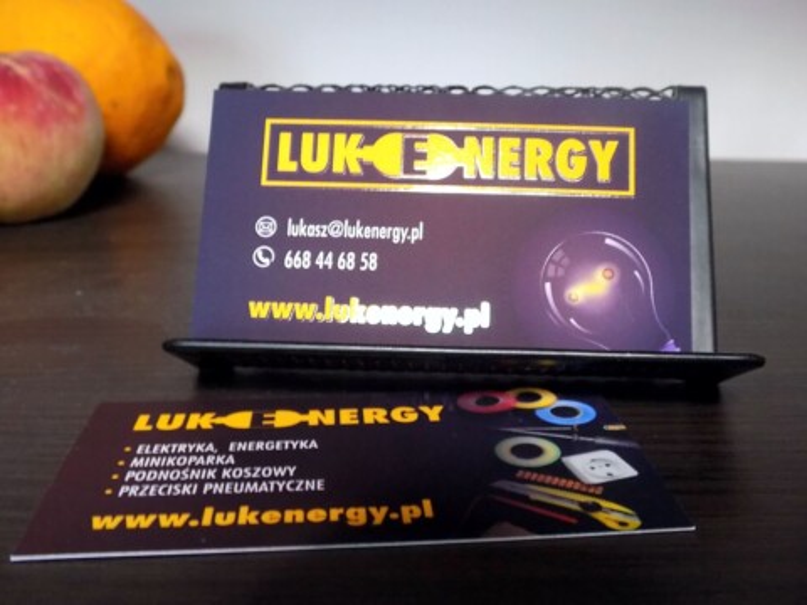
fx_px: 863
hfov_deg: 50.1
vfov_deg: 38.7
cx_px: 404
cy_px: 302
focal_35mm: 37
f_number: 3.5
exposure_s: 1/6
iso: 400
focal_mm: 6.6
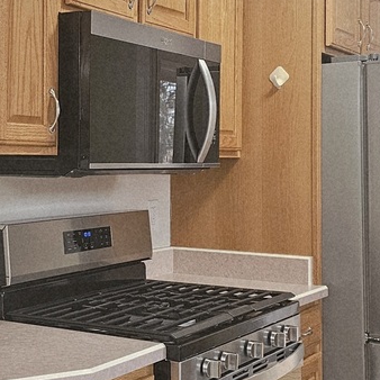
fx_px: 807
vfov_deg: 26.5
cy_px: 172
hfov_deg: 26.1
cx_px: 93
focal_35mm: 65
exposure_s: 1/120
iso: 320
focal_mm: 6.3
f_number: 1.7
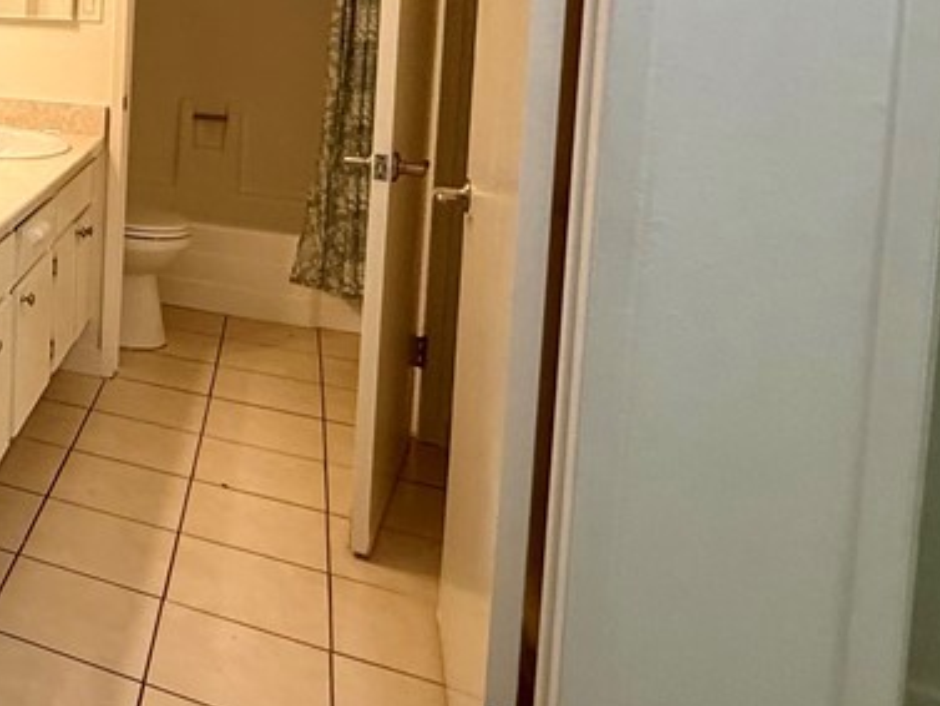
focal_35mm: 38
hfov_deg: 33.5
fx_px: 1032
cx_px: -319
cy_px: 17
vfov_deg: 34.7
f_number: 2.2
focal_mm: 2.22
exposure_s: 1/120
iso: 200
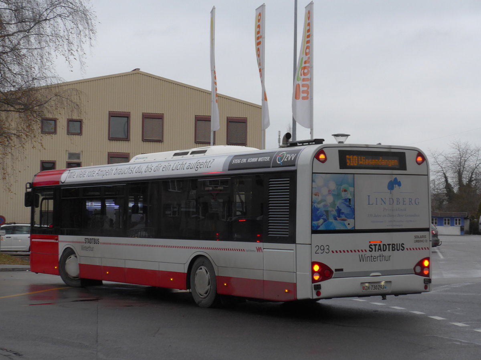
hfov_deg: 24.4
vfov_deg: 18.4
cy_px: 180
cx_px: 240
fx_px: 1112
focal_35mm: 80
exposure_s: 1/80
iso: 320
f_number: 4.4
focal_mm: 16
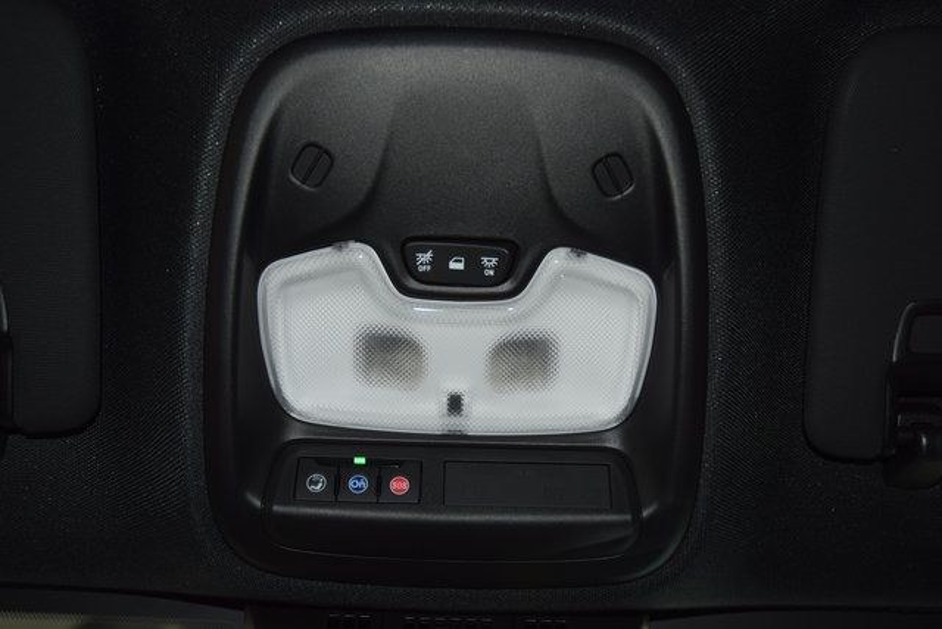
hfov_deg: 47.9
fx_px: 1060
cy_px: 314
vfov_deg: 33.0
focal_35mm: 40
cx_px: 471
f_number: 3.8
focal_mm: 27
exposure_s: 1/40
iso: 250
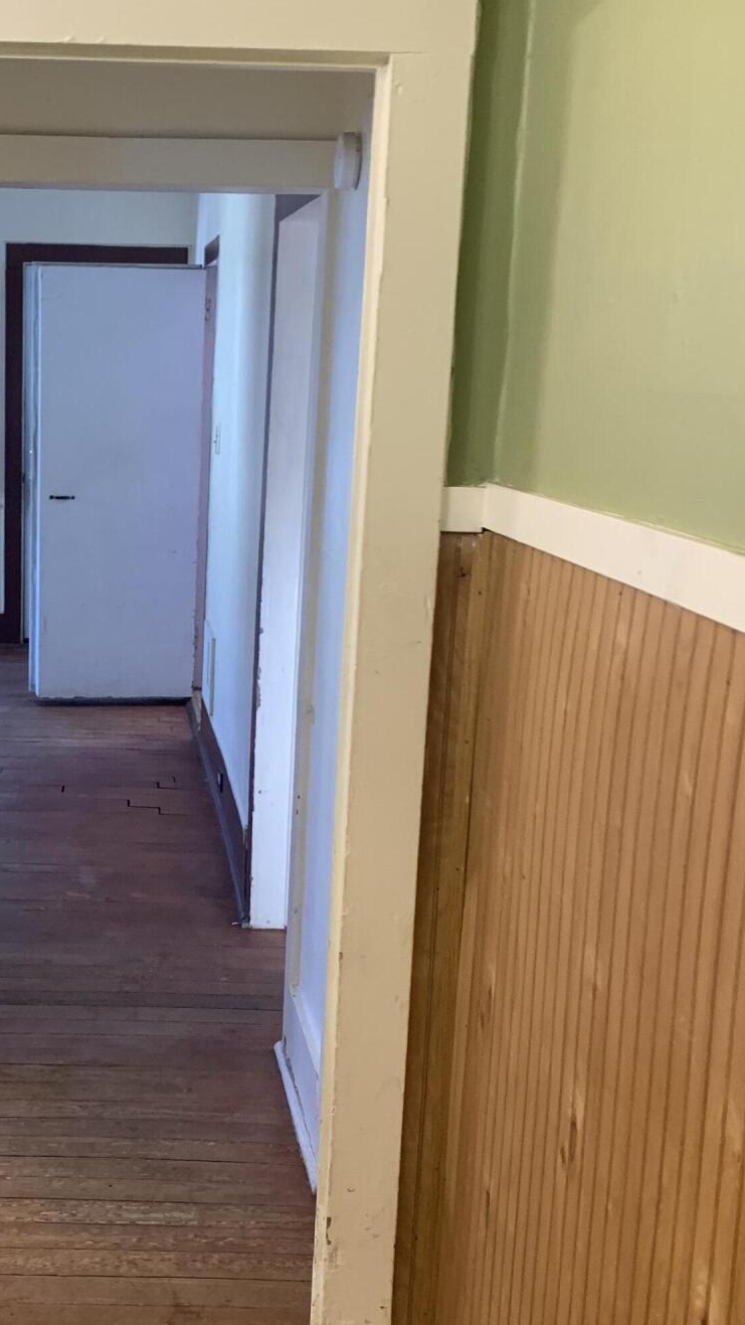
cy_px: 670
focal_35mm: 43
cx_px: 124
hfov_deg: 27.1
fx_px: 1510
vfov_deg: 47.4
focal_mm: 4.25
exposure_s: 1/60
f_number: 1.8
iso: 125
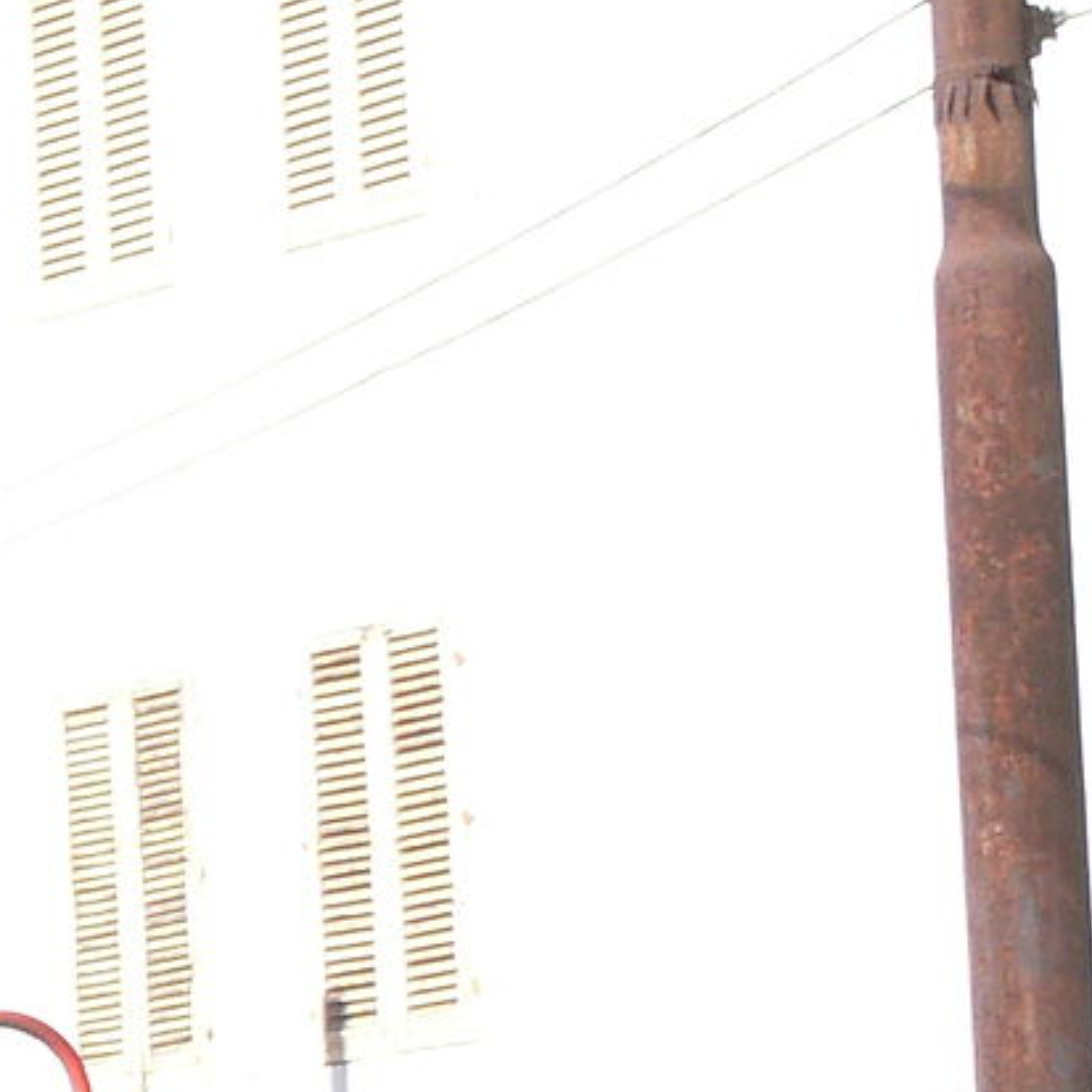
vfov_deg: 7.6
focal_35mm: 231
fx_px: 8244
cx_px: -1602
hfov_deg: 7.1
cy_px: 1036
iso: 100
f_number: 6.3
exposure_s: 1/200
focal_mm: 9.6
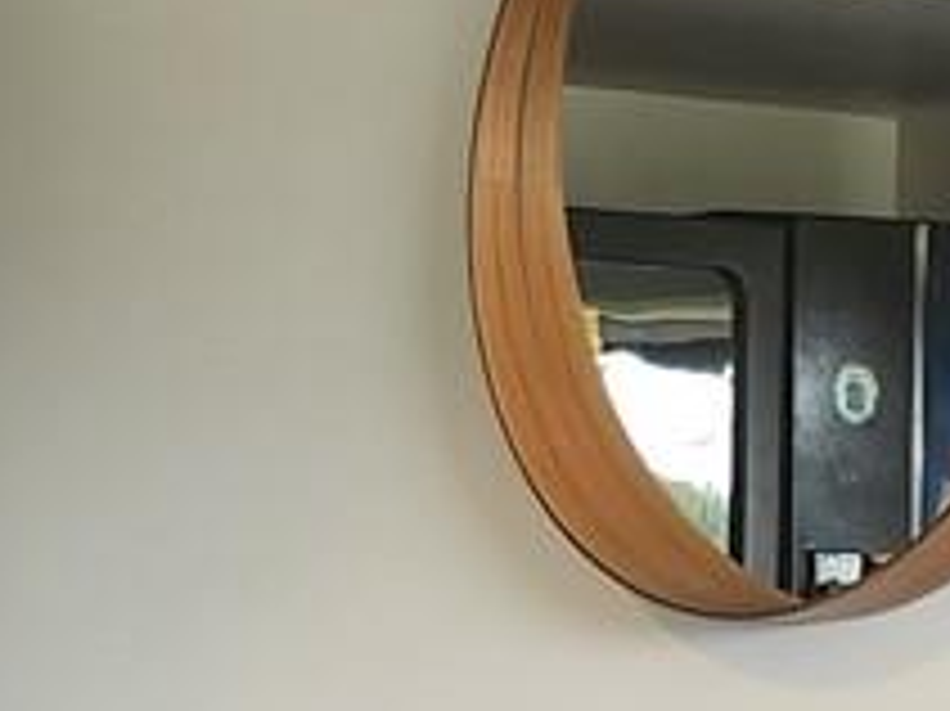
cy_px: 914
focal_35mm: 182
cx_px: 743
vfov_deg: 8.1
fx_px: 4992
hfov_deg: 10.8
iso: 100
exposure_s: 1/120
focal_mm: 5
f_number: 1.8
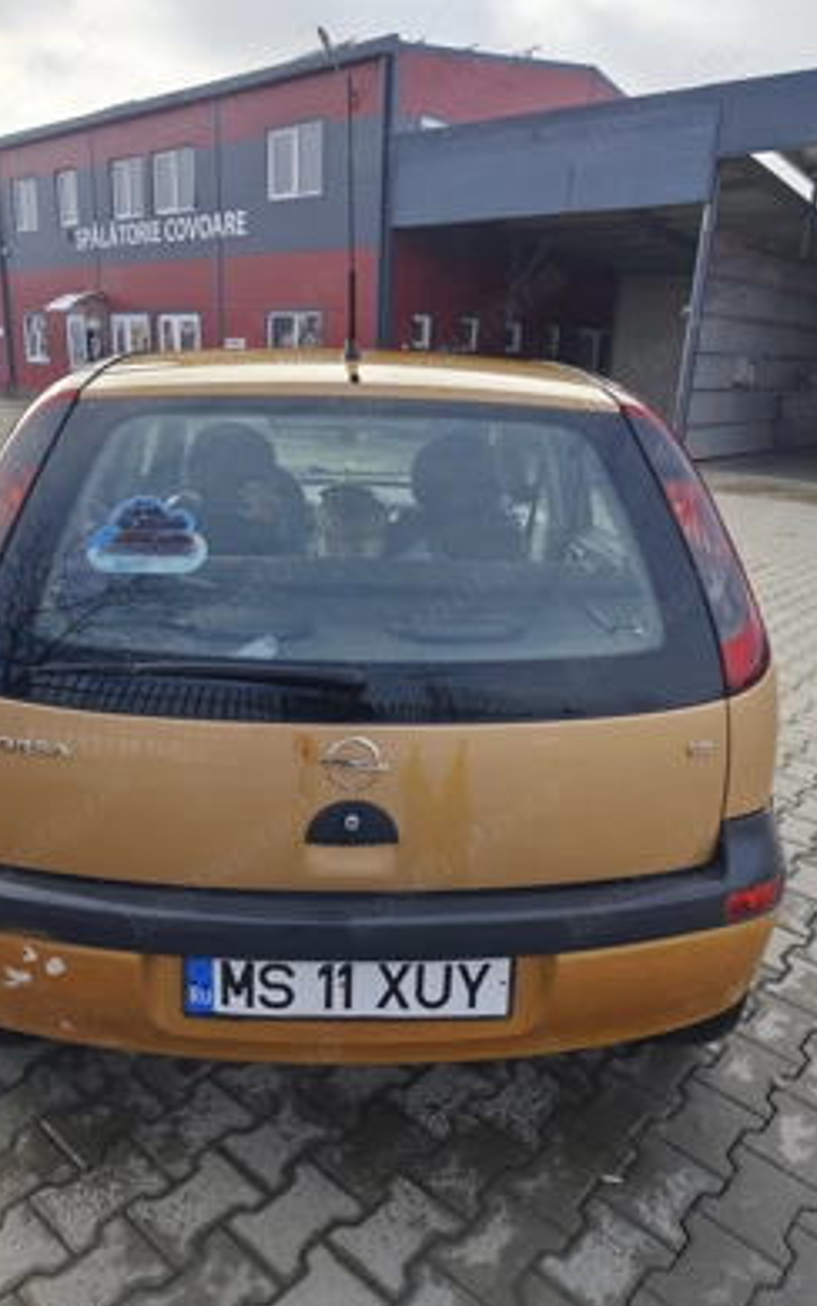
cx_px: 365
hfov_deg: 49.2
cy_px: 660
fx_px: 890
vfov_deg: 72.5
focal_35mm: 25
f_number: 1.65
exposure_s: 1/145
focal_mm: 6.19
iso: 50
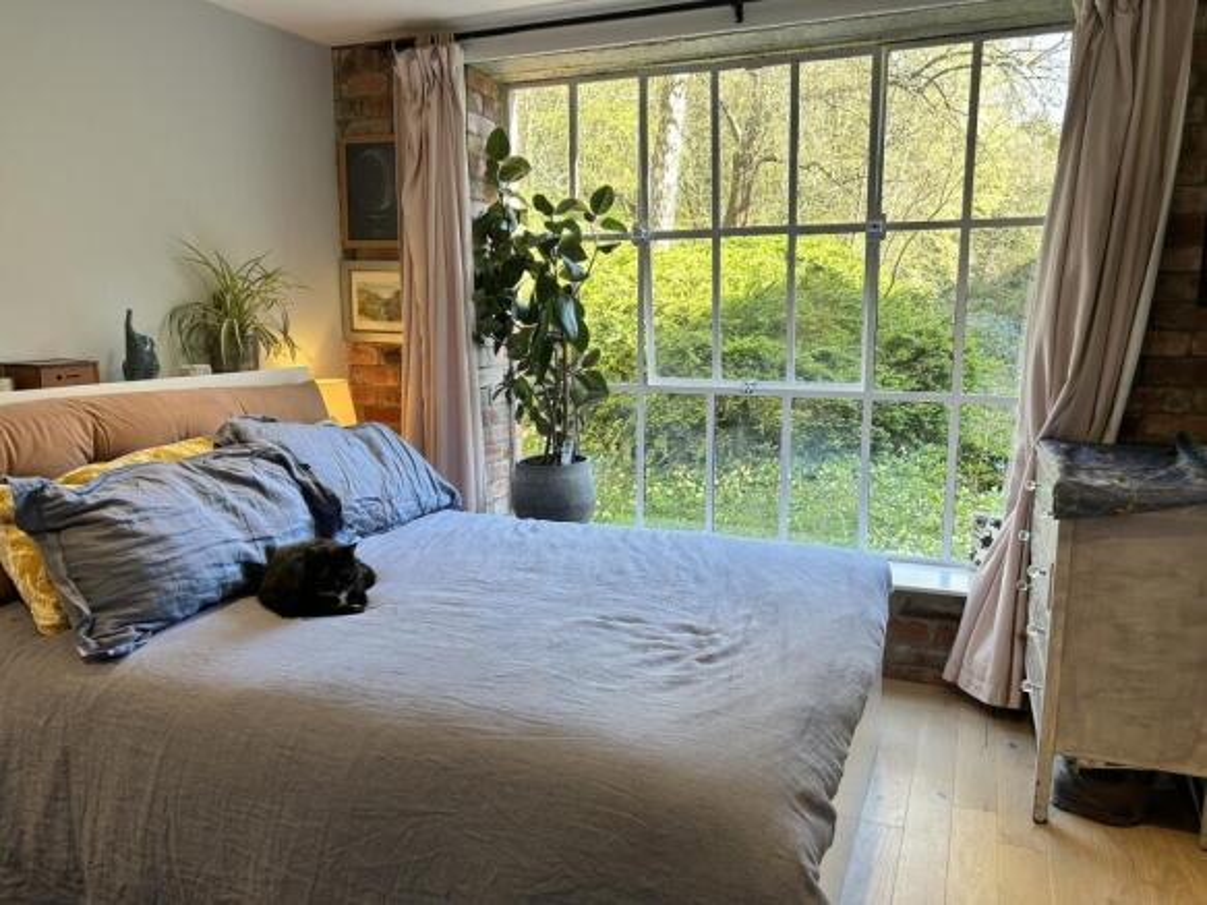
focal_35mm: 26
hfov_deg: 67.3
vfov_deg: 53.0
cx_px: 604
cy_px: 452
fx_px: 906
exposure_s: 1/100
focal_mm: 5.7
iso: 40
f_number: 1.5
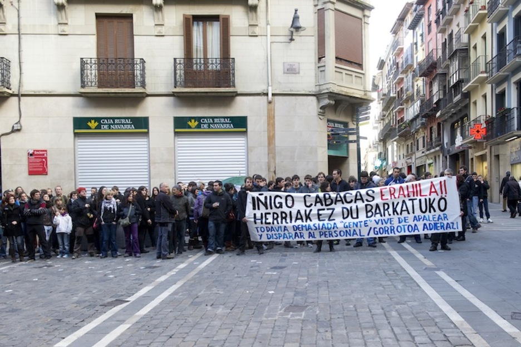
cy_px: 174
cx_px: 260
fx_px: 492
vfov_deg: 38.9
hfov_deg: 55.8
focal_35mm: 34
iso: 400
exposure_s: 1/100
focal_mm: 34
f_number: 4
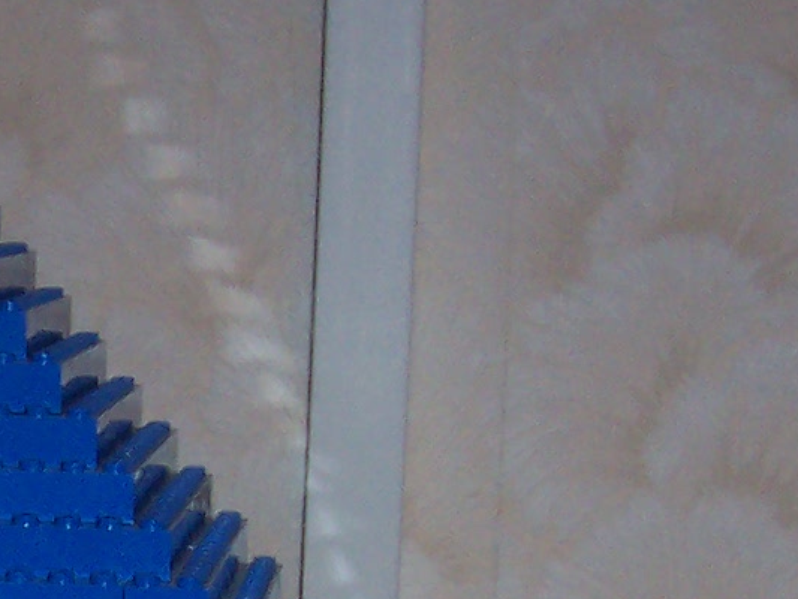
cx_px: -329
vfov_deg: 10.2
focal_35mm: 141
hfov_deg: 13.3
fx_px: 3251
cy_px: 848
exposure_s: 1/60
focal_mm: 5.6
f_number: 2.8
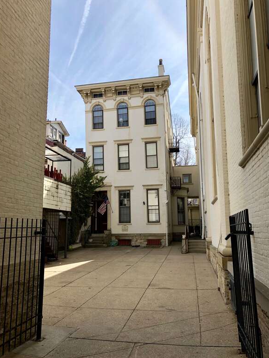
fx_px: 300
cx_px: 134
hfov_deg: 48.2
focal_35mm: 29
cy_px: 184
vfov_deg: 61.6
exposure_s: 1/1656
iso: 20
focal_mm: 3.99
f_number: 1.8
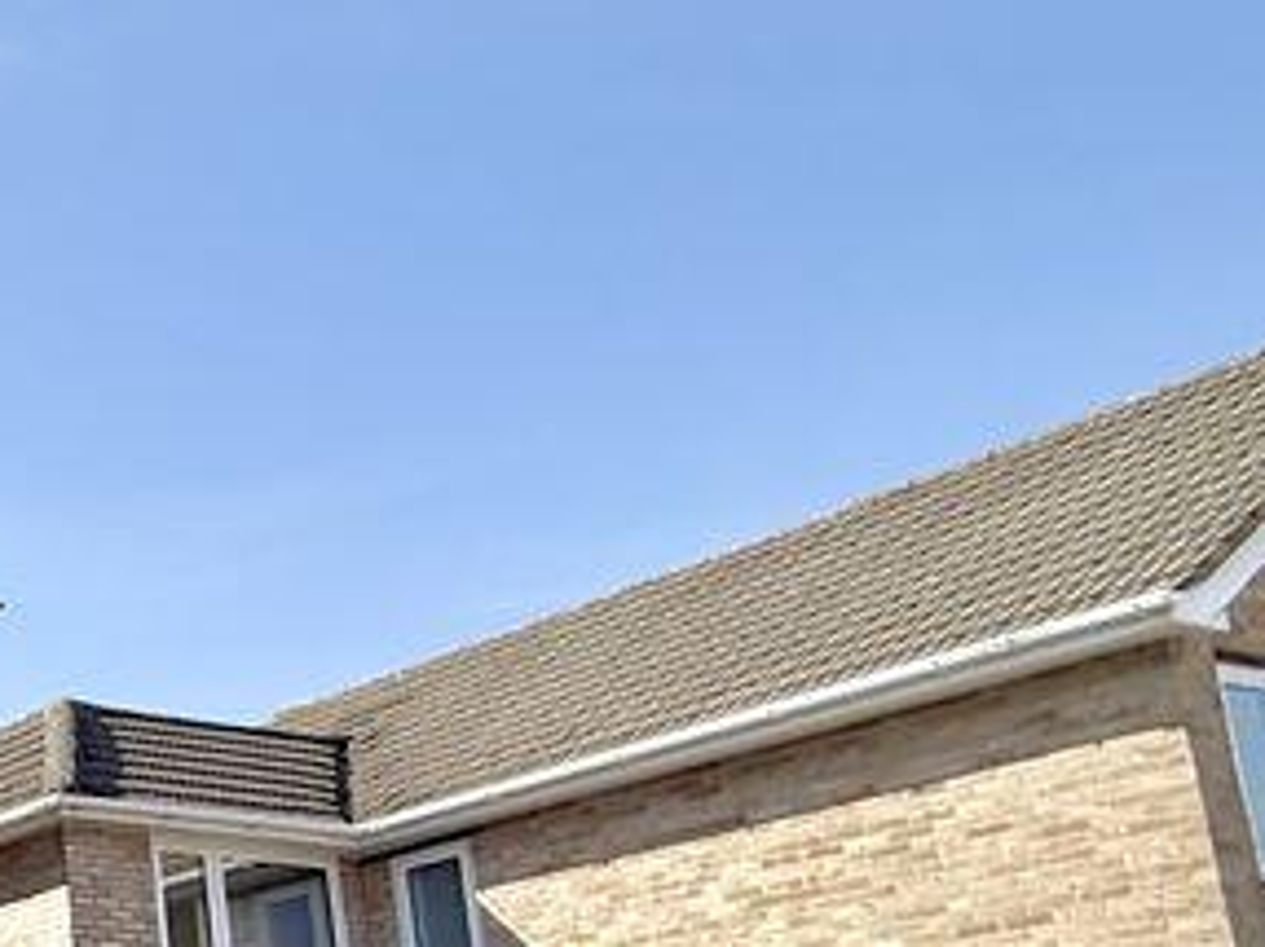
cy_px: 951
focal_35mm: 50
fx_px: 1826
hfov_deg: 24.6
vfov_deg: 27.4
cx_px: -820
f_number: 2.2
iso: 64
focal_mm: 2.22
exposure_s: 1/2237
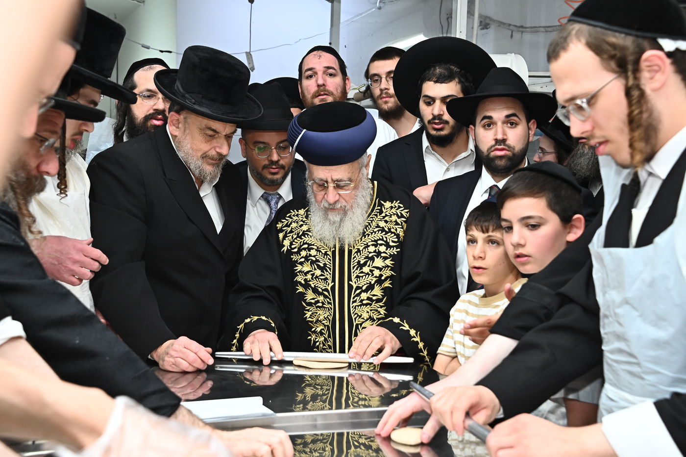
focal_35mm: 50
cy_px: 228
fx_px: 952
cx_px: 343
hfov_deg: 39.6
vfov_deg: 27.0
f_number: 7.1
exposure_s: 1/200
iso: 1600
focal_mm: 50
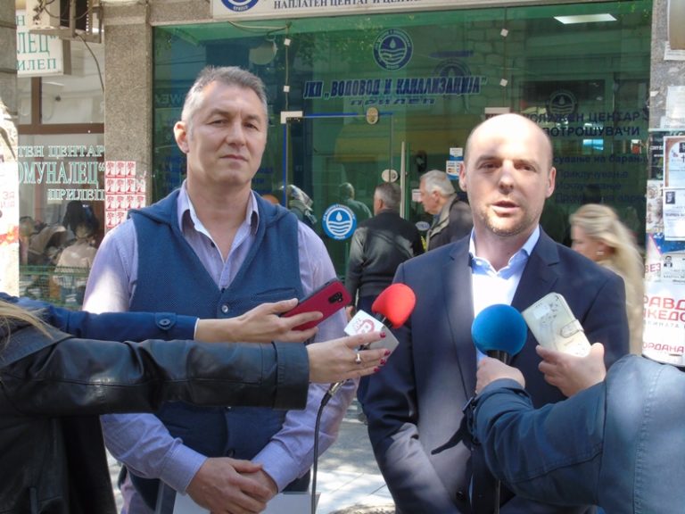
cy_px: 257
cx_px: 342
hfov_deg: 35.5
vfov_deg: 27.0
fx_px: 1069
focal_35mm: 54
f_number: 8
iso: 200
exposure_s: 1/60
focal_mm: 9.6
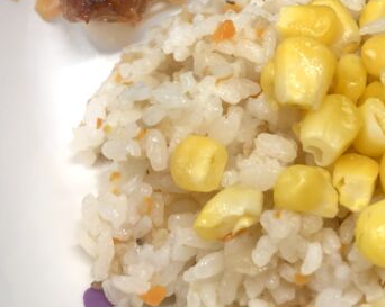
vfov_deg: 24.7
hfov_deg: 30.9
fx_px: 683
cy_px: 41
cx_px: 295
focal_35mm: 60
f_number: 1.8
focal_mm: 3.99
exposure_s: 1/120
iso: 50
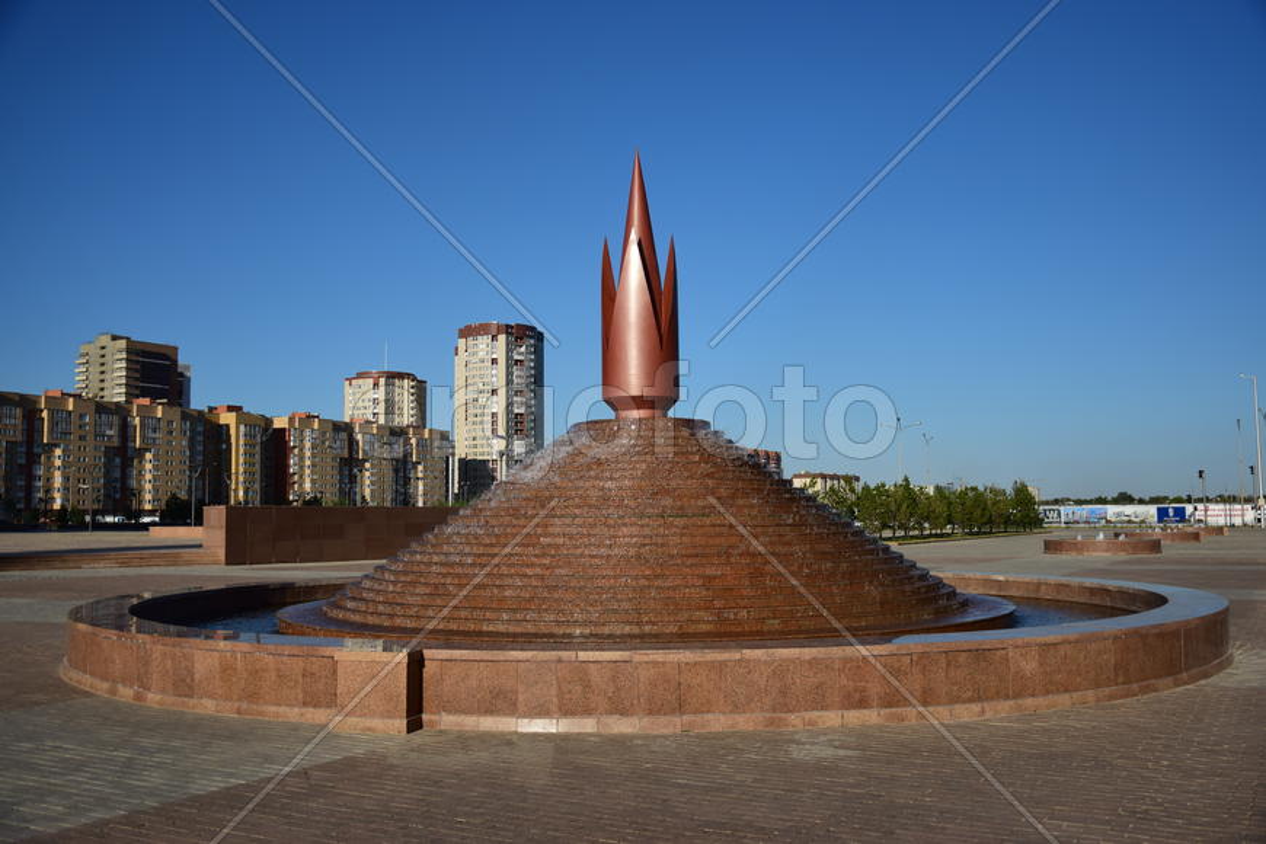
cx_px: 633
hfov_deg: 57.2
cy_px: 422
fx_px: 1160
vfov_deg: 40.0
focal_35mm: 33
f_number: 3.8
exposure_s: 1/1600
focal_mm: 22
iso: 100
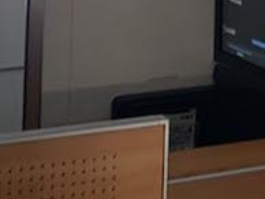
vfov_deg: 10.3
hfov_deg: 14.6
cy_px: -192
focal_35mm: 134
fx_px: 1027
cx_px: 224
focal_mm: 4.2
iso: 125
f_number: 1.7
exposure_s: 1/50
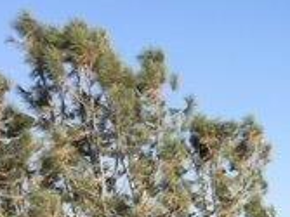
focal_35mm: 111
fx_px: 929
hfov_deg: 16.2
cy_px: 316
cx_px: 434
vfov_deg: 12.7
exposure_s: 1/1054
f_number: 2.2
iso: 25
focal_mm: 4.15
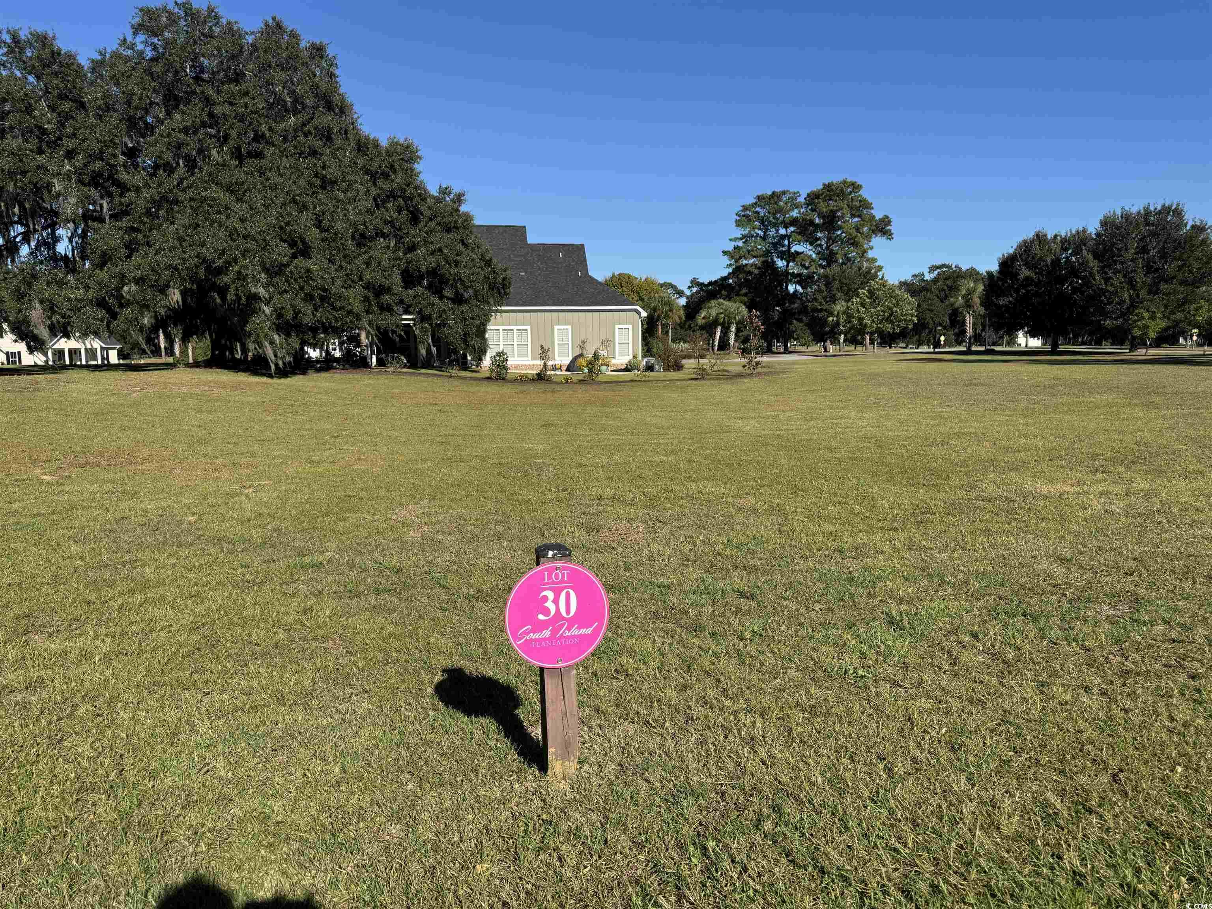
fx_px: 840
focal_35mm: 24
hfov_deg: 71.6
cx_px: 606
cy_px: 454
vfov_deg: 56.8
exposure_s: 1/4310
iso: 80
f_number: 1.78
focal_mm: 6.76
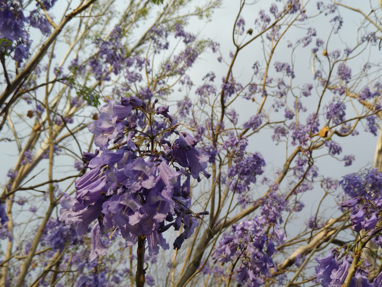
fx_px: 552
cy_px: 143
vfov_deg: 29.1
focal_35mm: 50
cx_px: 195
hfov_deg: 38.2
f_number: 4.5
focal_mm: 8.9
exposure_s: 1/400
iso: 100
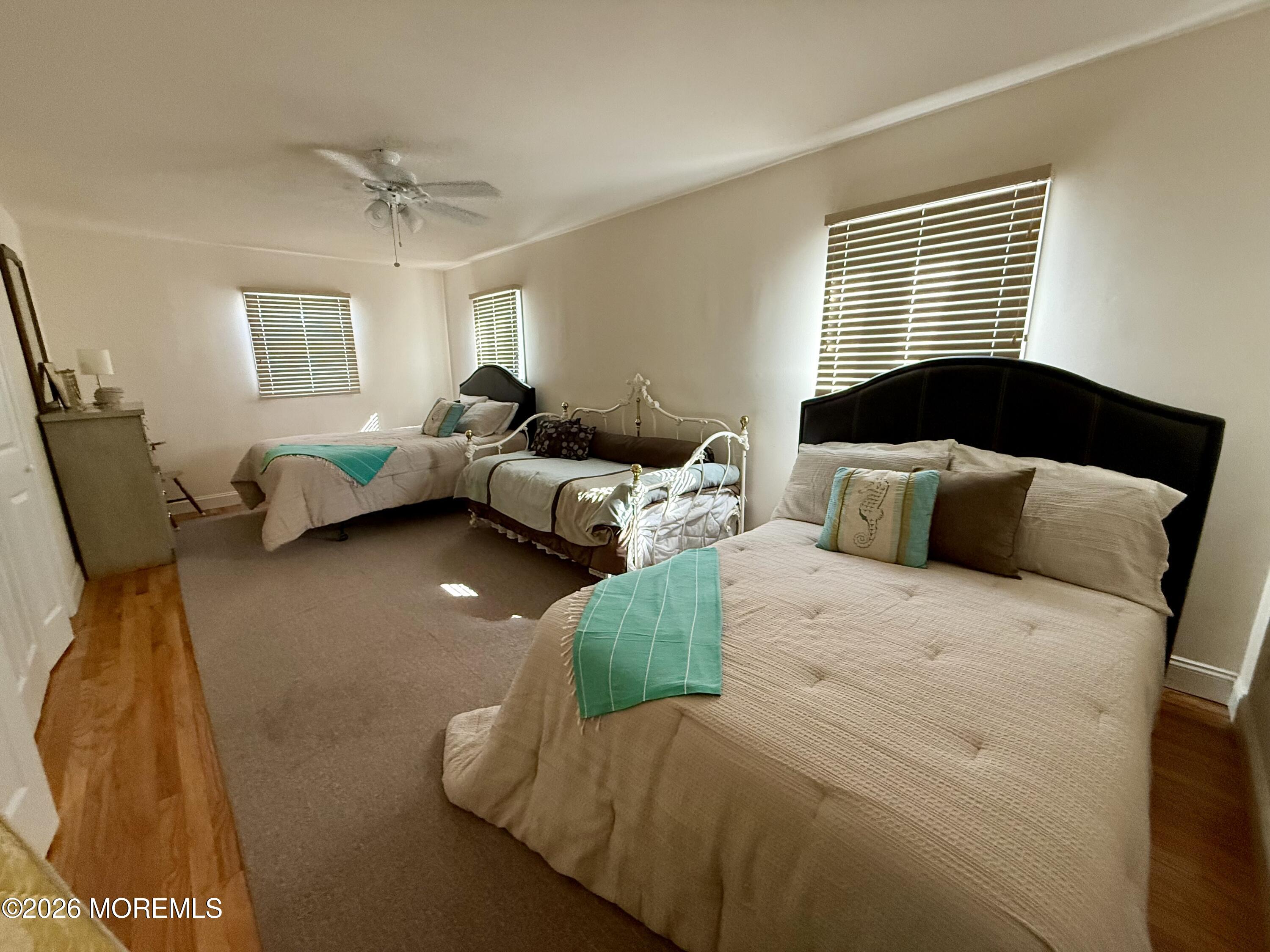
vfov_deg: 85.7
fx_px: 514
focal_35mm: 14
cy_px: 476
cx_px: 635
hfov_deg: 102.1
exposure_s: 1/60
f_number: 2.2
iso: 400
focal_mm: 2.22
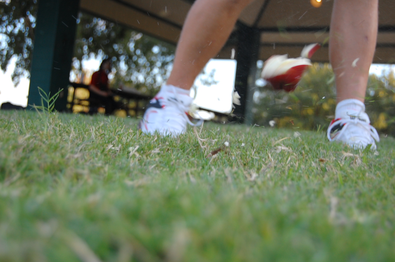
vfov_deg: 28.0
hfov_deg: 41.1
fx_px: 526
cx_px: 198
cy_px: 131
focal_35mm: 48
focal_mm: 32
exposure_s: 1/160
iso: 400
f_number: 4.5
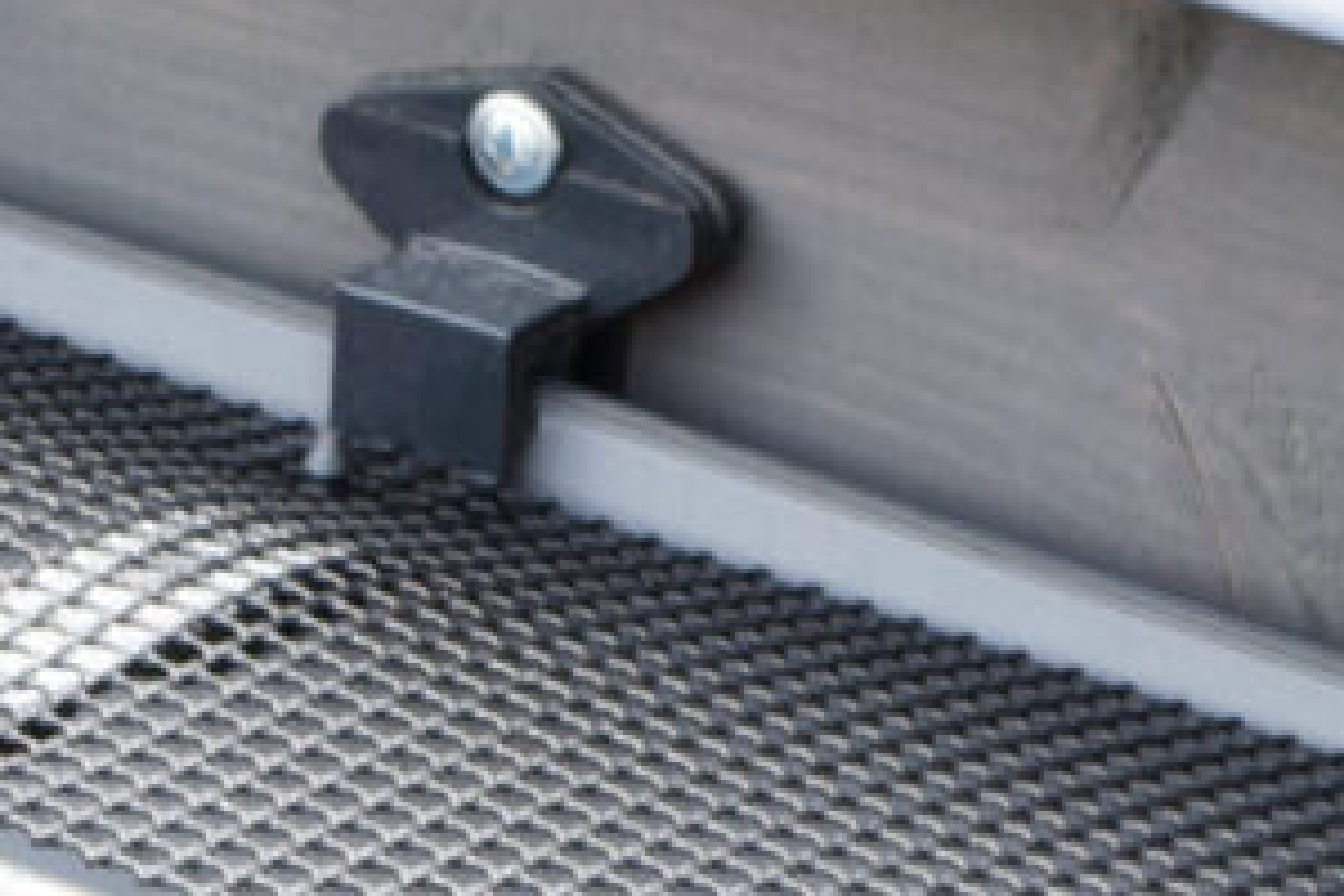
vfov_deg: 3.6
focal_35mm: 378
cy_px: 1089
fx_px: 14096
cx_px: 641
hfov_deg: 5.5
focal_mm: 35
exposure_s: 1/50
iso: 100
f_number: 9
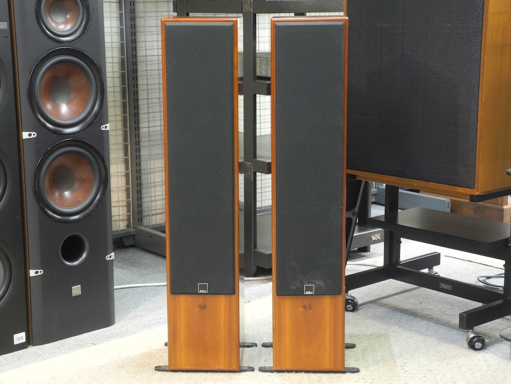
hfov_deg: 28.6
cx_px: 256
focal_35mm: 68
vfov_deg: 21.6
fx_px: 1004
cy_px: 192
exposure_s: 1/7.2
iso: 400
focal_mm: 14.5
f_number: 4
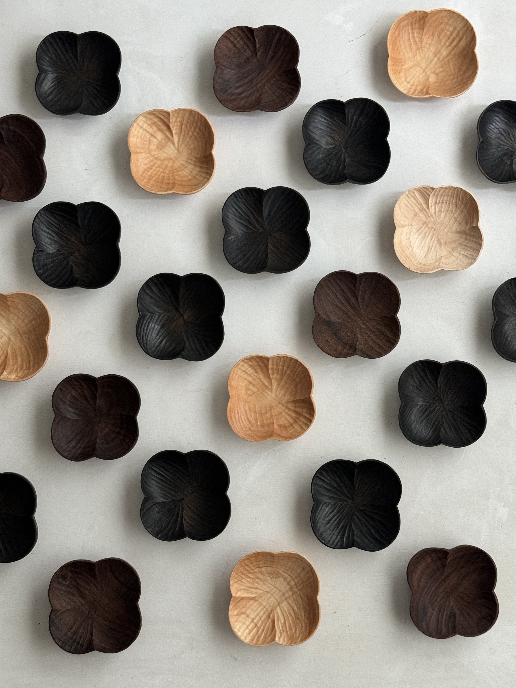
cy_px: 344
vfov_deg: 39.7
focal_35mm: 48
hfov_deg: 30.3
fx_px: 954
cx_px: 258
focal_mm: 6.76
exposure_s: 1/58
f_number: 1.78
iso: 250
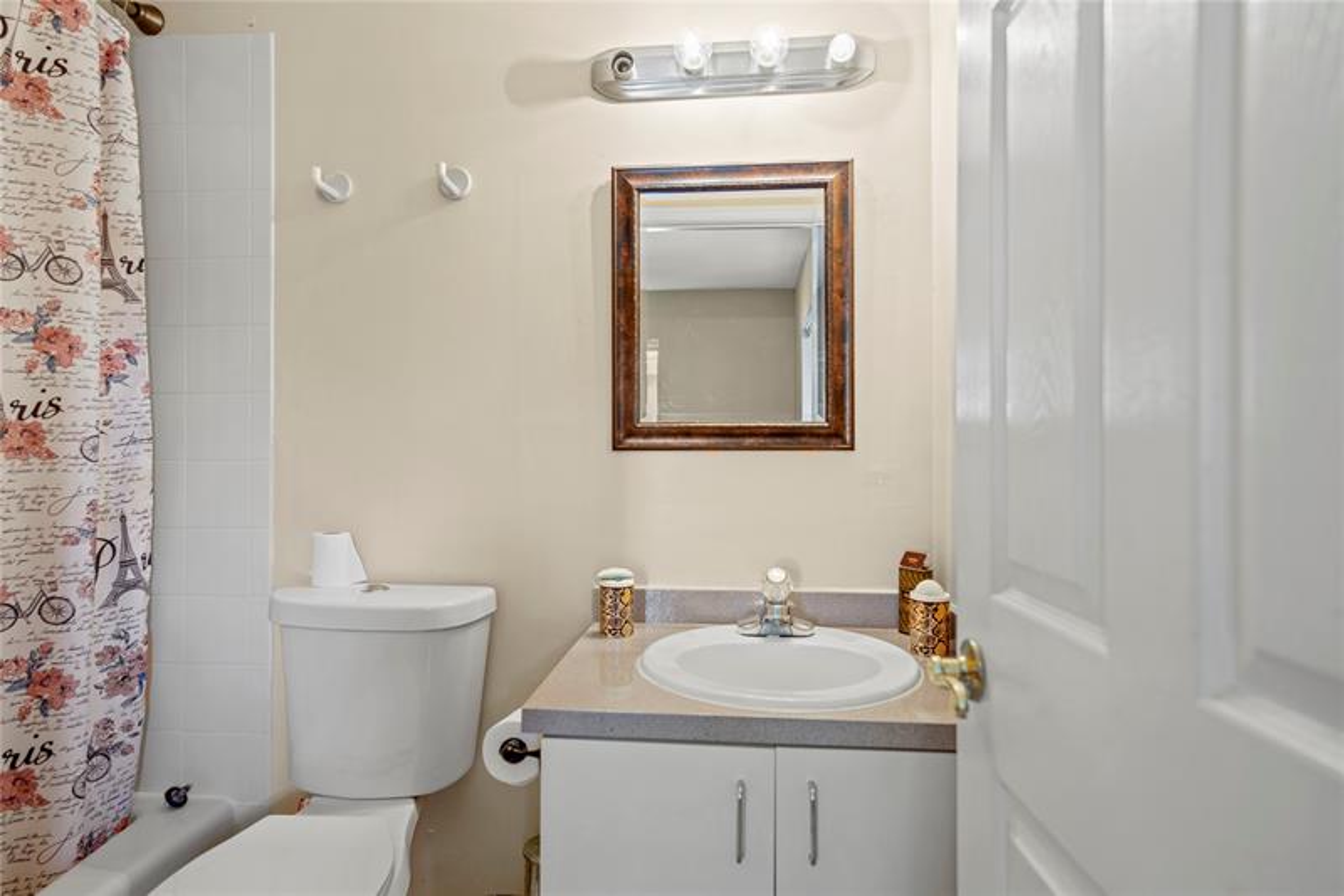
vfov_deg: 61.9
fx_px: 746
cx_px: 672
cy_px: 448
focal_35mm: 20
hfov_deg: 84.0
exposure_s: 1/3
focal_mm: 20
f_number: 3.2
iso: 80
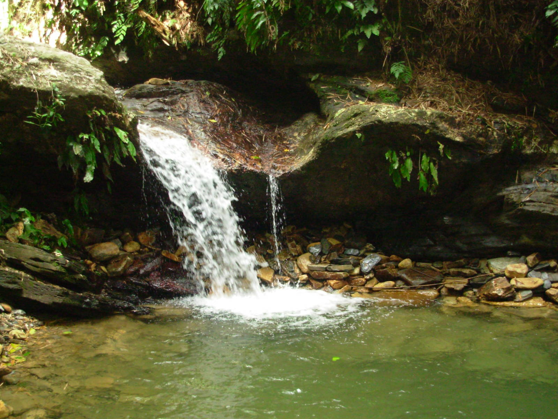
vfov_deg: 37.7
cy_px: 210
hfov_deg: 49.0
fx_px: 613
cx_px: 279
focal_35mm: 38
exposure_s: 1/128
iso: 200
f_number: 2.9
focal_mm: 6.3
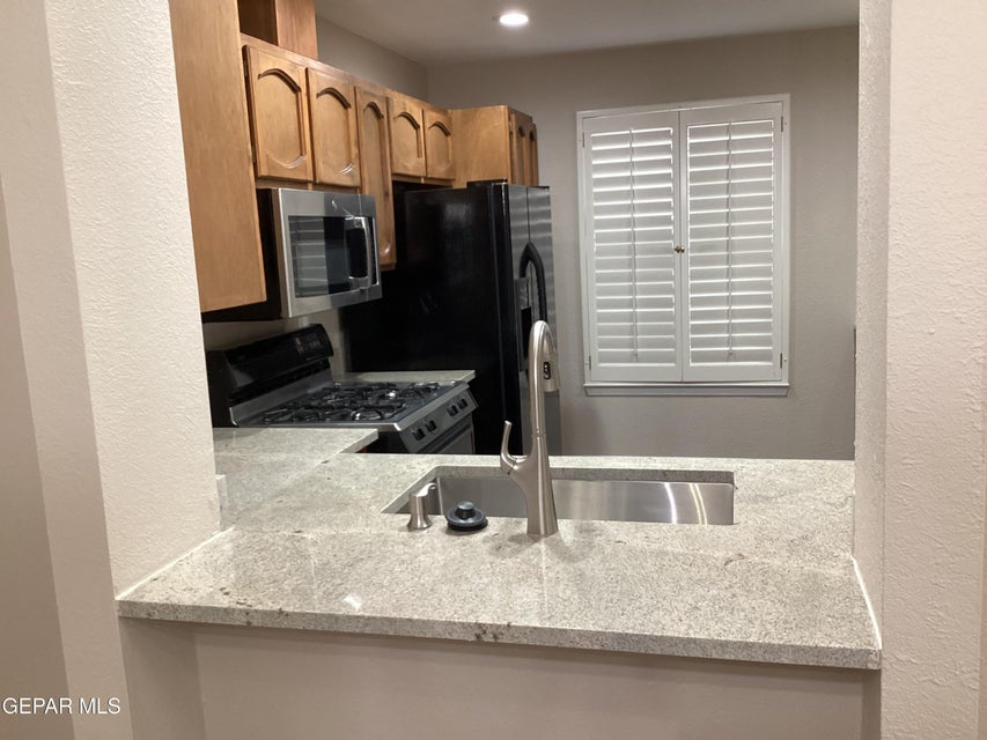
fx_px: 884
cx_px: 494
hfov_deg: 58.3
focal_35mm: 31
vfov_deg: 45.5
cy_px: 370
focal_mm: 3.3
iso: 200
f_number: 2.4
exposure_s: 1/60
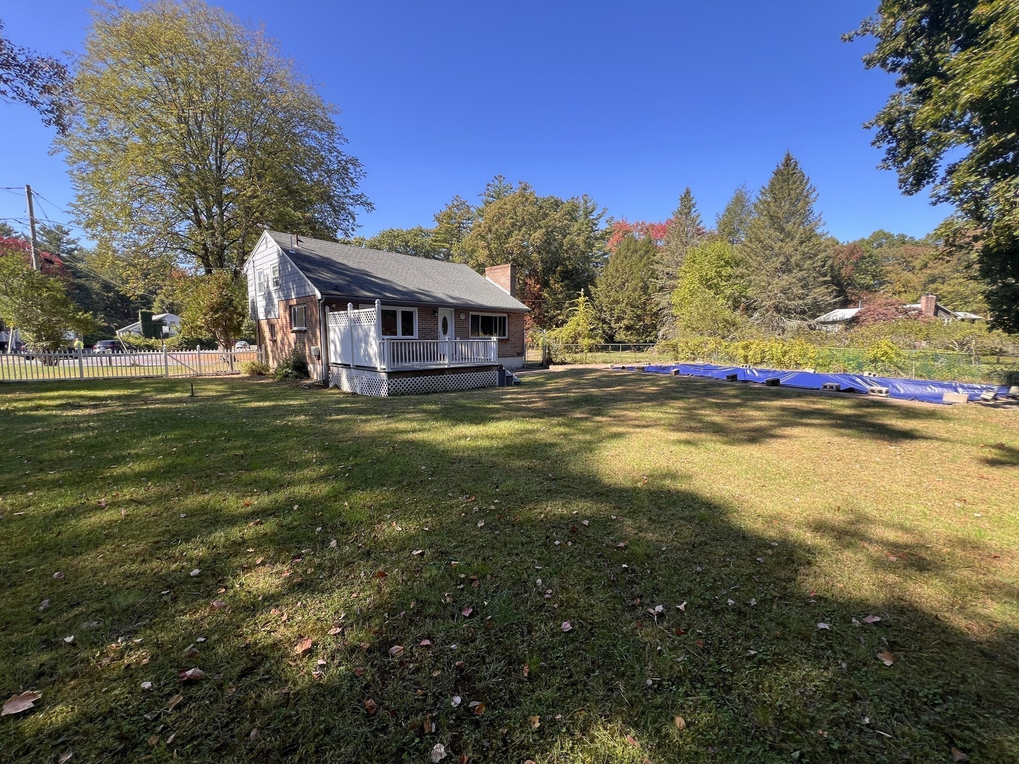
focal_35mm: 13
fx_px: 383
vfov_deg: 89.9
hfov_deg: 106.2
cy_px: 382
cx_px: 510
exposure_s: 1/336
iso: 32
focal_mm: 1.57
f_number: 1.8
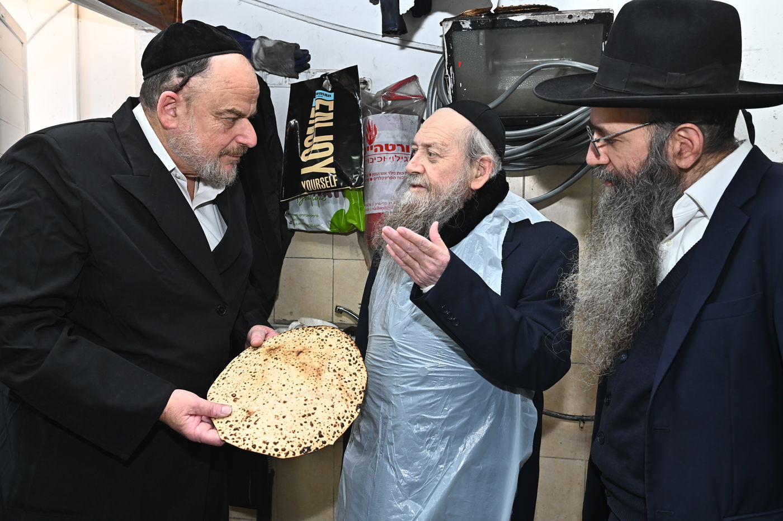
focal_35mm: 32
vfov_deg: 41.1
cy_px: 260
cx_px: 392
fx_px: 696
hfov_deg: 58.7
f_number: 6.3
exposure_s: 1/200
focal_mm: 32
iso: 1600
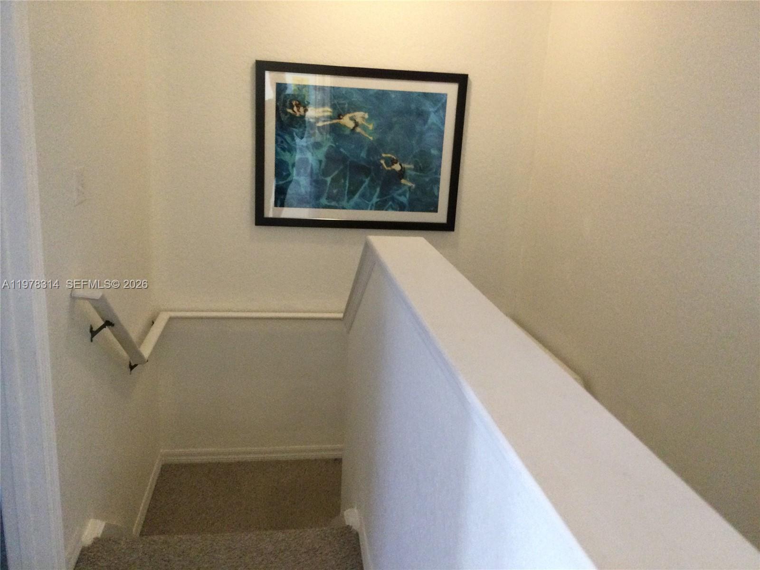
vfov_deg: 45.4
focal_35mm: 31
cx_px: 380
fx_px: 681
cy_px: 285
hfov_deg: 58.4
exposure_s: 1/30
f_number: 2.4
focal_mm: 3.3
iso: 160
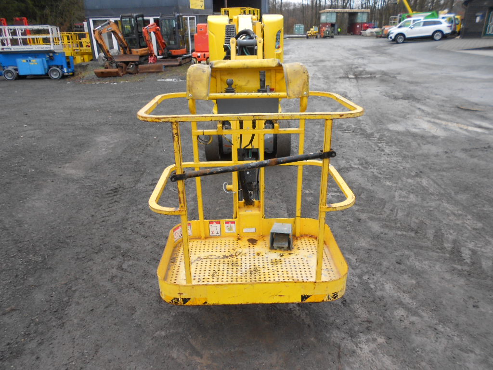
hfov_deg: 67.3
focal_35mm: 26
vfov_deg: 53.1
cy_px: 185
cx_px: 246
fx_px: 370
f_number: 3.2
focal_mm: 4.6
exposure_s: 1/60
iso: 80
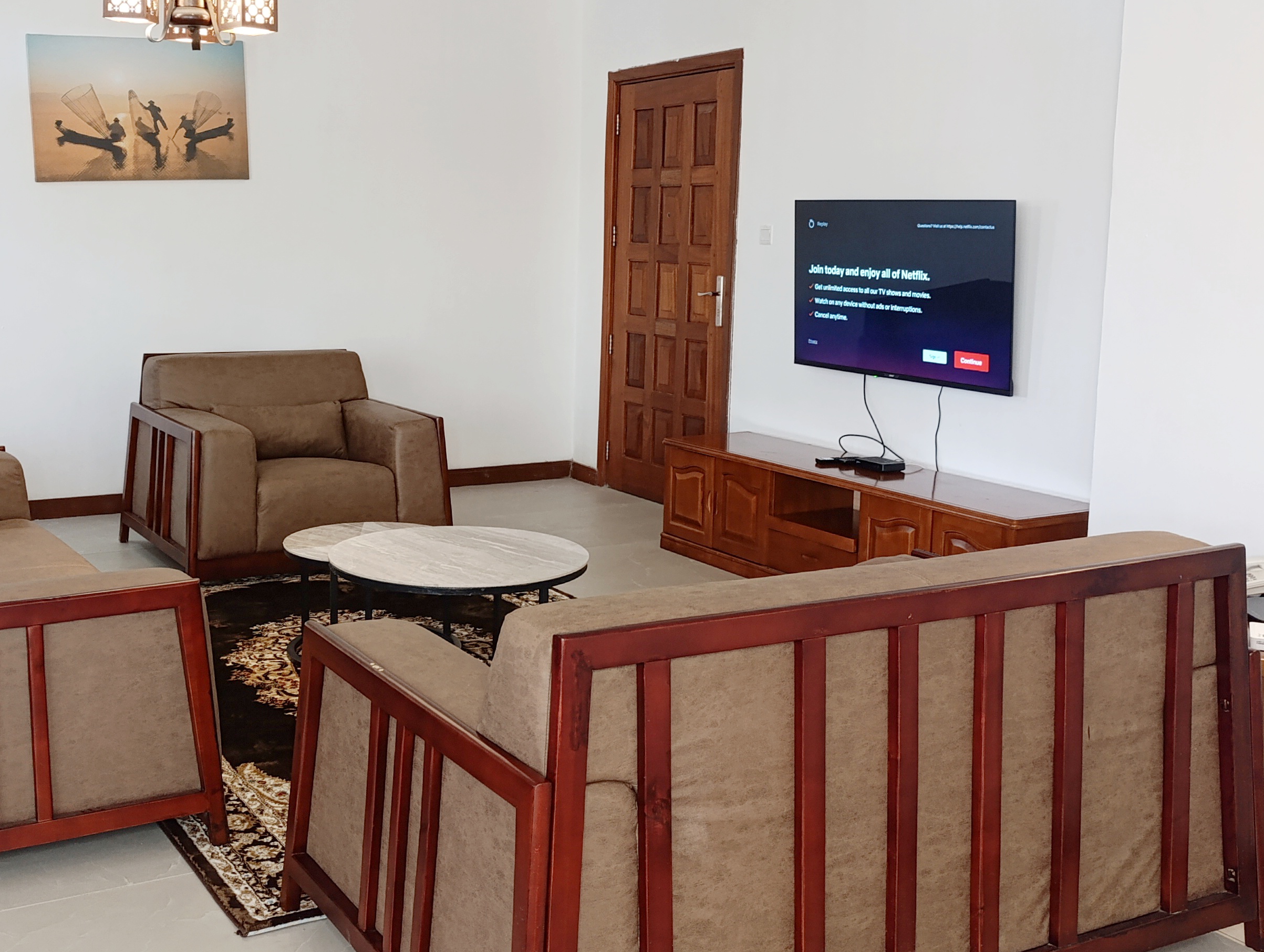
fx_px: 1426
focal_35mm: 39
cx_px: 500
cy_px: 415
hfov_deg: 47.5
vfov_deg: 36.9
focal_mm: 6.14
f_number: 1.6
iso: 1000
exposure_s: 1/50
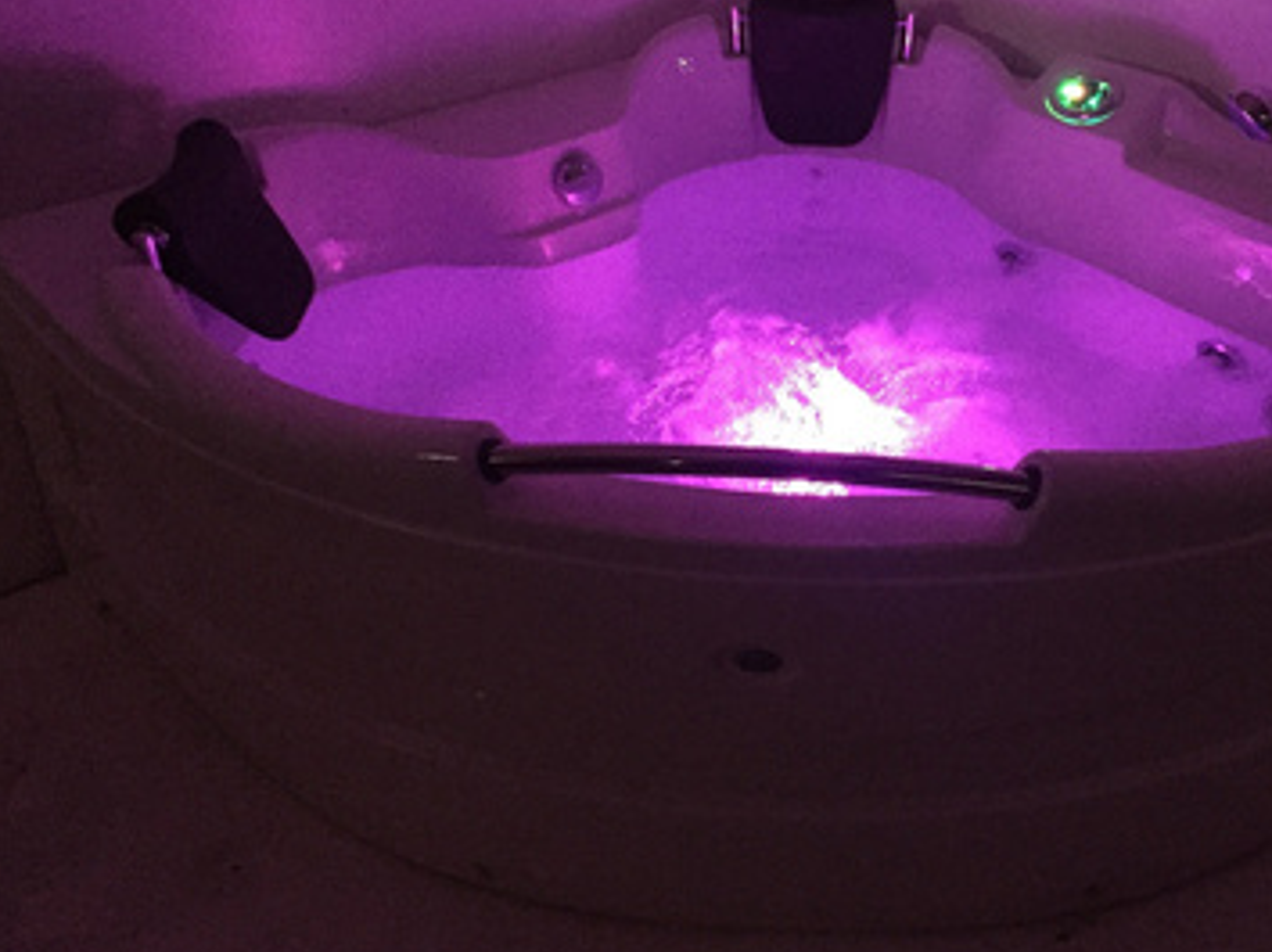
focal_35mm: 41
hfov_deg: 45.4
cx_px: 805
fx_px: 1506
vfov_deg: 35.0
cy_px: 383
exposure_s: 1/17
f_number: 2.2
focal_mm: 4.15
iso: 800
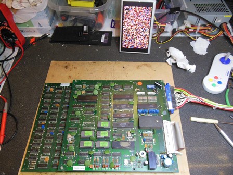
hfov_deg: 69.4
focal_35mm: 25
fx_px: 168
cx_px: 116
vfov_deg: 54.9
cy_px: 88
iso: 400
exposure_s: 1/20
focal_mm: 4.5
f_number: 3.2
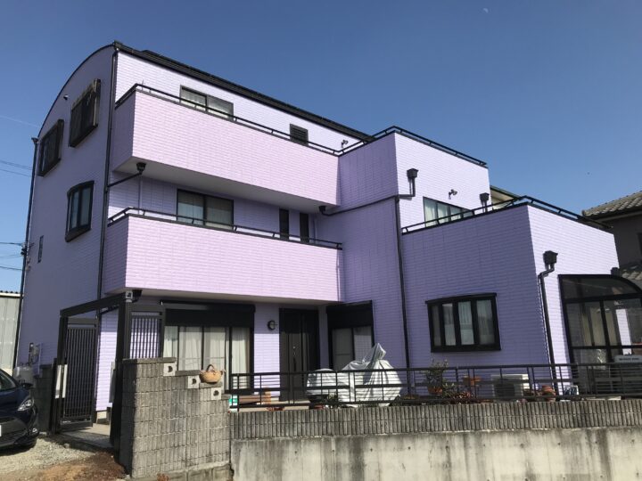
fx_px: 519
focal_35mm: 28
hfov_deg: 63.4
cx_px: 321
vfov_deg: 49.7
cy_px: 240
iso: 20
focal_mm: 3.99
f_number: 1.8
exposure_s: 1/3831
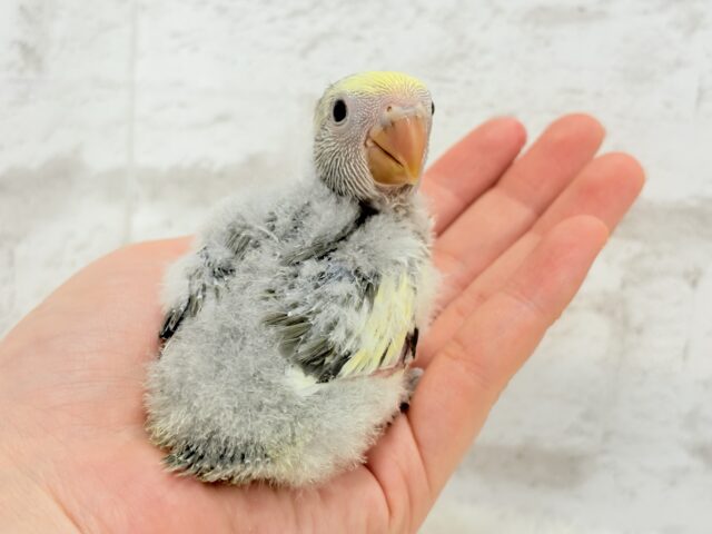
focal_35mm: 52
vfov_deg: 28.0
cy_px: 267
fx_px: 1070
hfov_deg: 36.8
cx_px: 356
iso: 80
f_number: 1.6
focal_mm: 5.96
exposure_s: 1/100
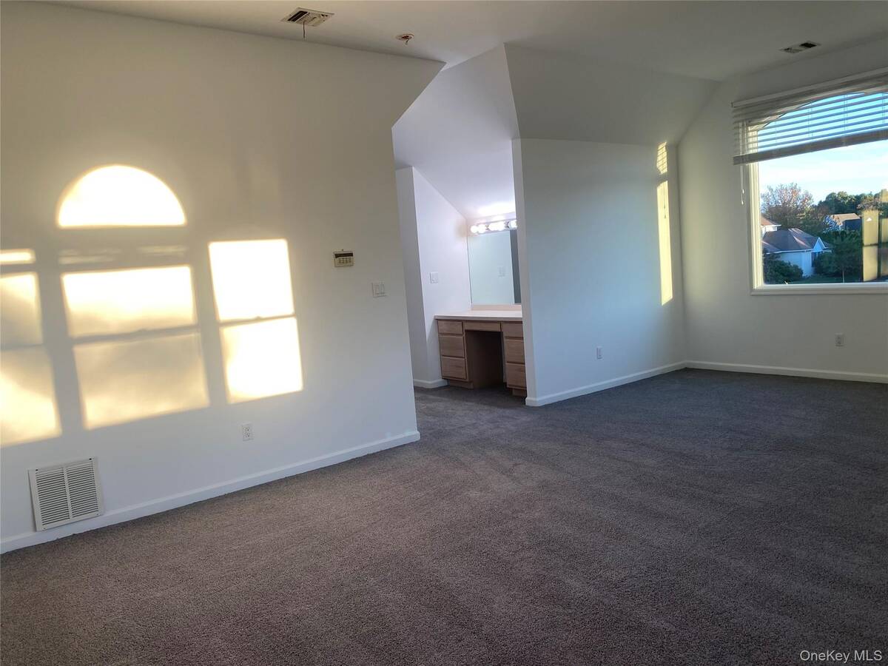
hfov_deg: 67.3
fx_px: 667
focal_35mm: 26
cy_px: 333
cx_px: 444
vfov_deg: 53.1
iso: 32
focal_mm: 4.25
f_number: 1.8
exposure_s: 1/134
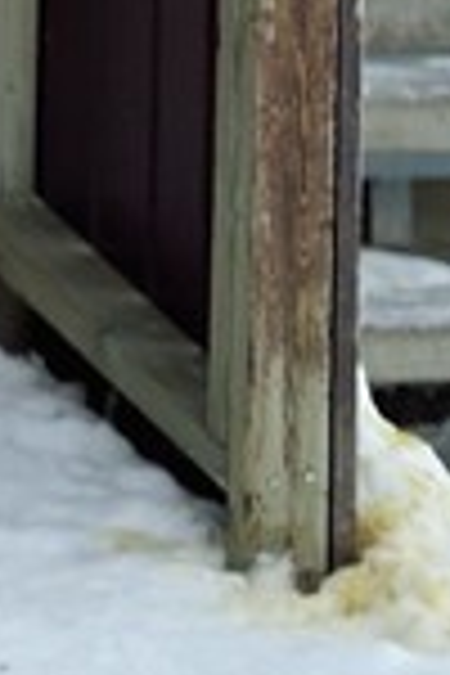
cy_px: -567
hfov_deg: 2.5
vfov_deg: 4.2
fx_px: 9206
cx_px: -3118
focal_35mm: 491
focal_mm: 46
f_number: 3.5
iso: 400
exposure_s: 1/125
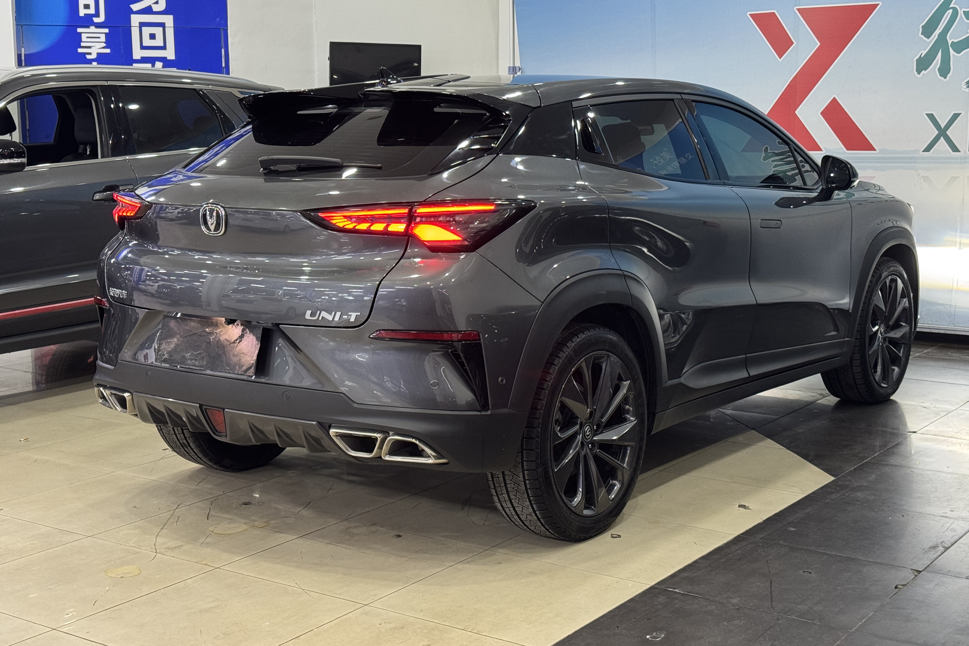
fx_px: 1346
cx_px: 485
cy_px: 296
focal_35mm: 50
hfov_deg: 39.6
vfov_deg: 27.0
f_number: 1.78
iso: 200
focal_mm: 6.76
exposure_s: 1/33
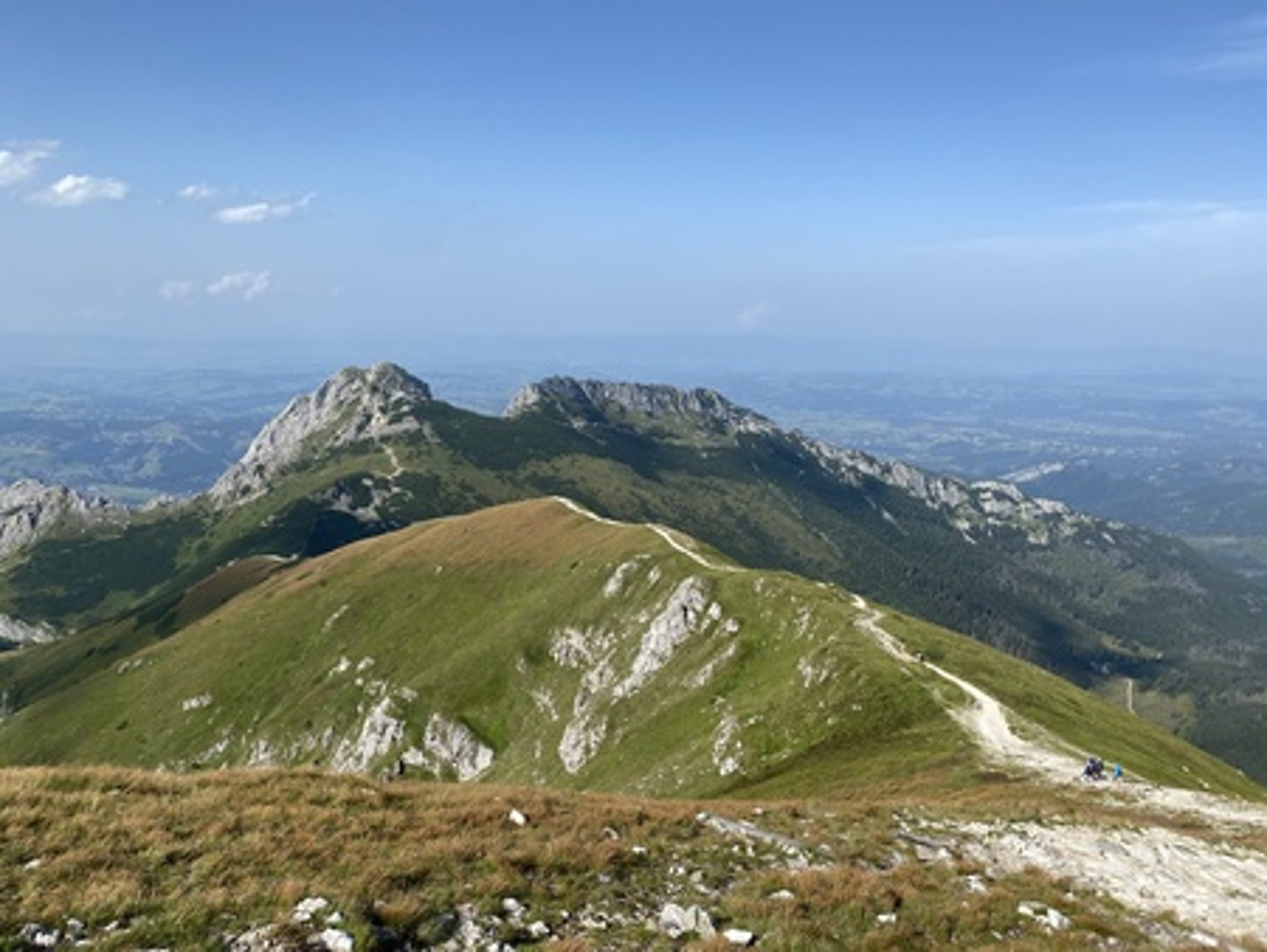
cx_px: 634
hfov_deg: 67.3
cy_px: 476
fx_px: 952
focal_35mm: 26
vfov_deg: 53.1
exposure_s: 1/3040
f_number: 1.8
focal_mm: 4.25
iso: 32
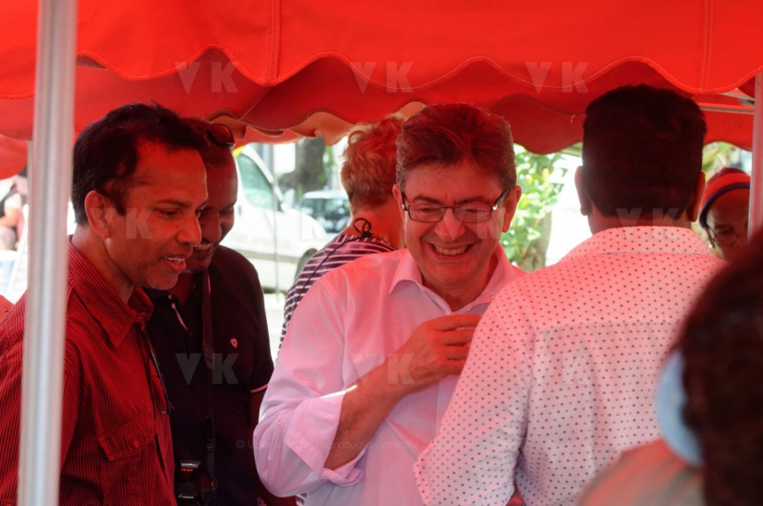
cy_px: 253
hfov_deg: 19.5
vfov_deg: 13.0
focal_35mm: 105
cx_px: 382
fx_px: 2221
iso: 2000
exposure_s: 1/250
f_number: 7.1
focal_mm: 70
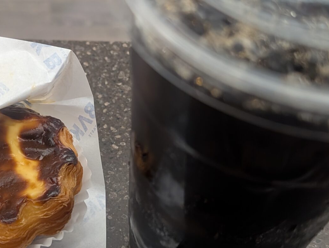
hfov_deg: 32.4
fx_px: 562
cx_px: 109
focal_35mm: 59
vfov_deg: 24.9
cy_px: 138
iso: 512
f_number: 1.68
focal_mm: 6.9
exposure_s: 1/60
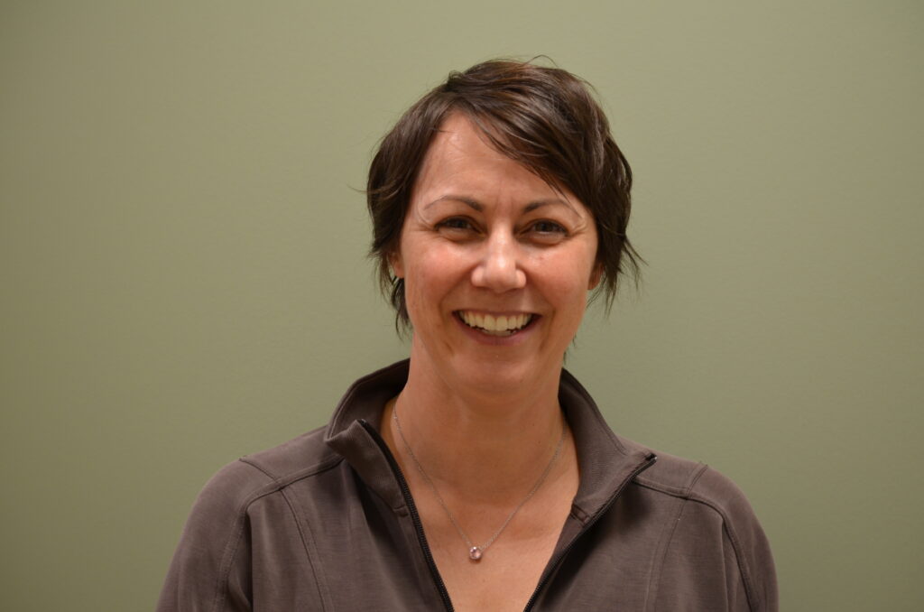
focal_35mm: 82
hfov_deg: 24.7
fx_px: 2113
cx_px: 462
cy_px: 306
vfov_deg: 16.5
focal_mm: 55
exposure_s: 1/60
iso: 500
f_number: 4.5
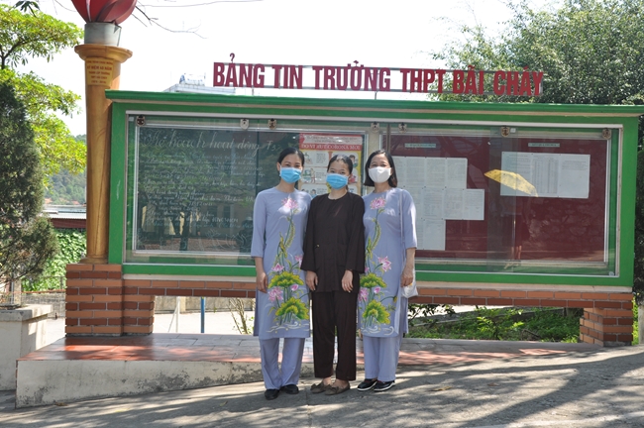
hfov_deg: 43.6
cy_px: 214
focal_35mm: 45
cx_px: 322
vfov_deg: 29.8
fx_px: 804
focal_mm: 30
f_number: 9
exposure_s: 1/200
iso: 200
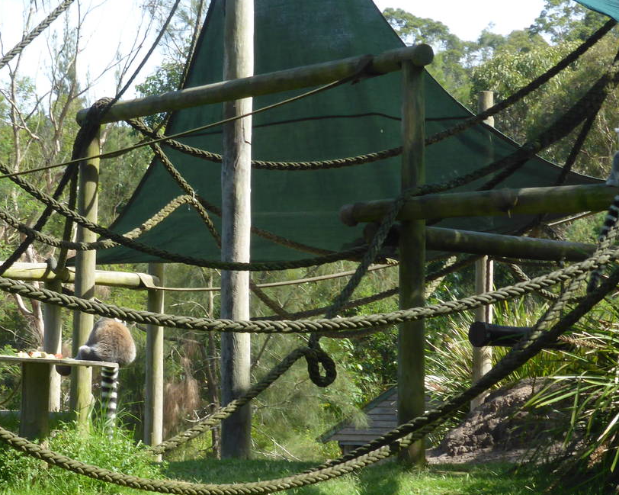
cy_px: 358
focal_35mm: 152
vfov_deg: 10.1
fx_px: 2784
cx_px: 123
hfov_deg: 12.6
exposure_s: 1/160
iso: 100
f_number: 5
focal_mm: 13.3
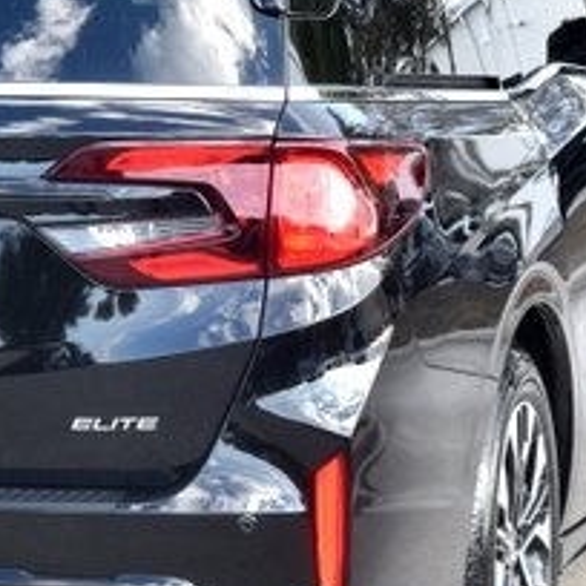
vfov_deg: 9.5
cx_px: 14
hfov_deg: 9.4
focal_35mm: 184
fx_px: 3524
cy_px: 225
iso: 400
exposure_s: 1/160
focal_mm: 46
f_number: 6.3
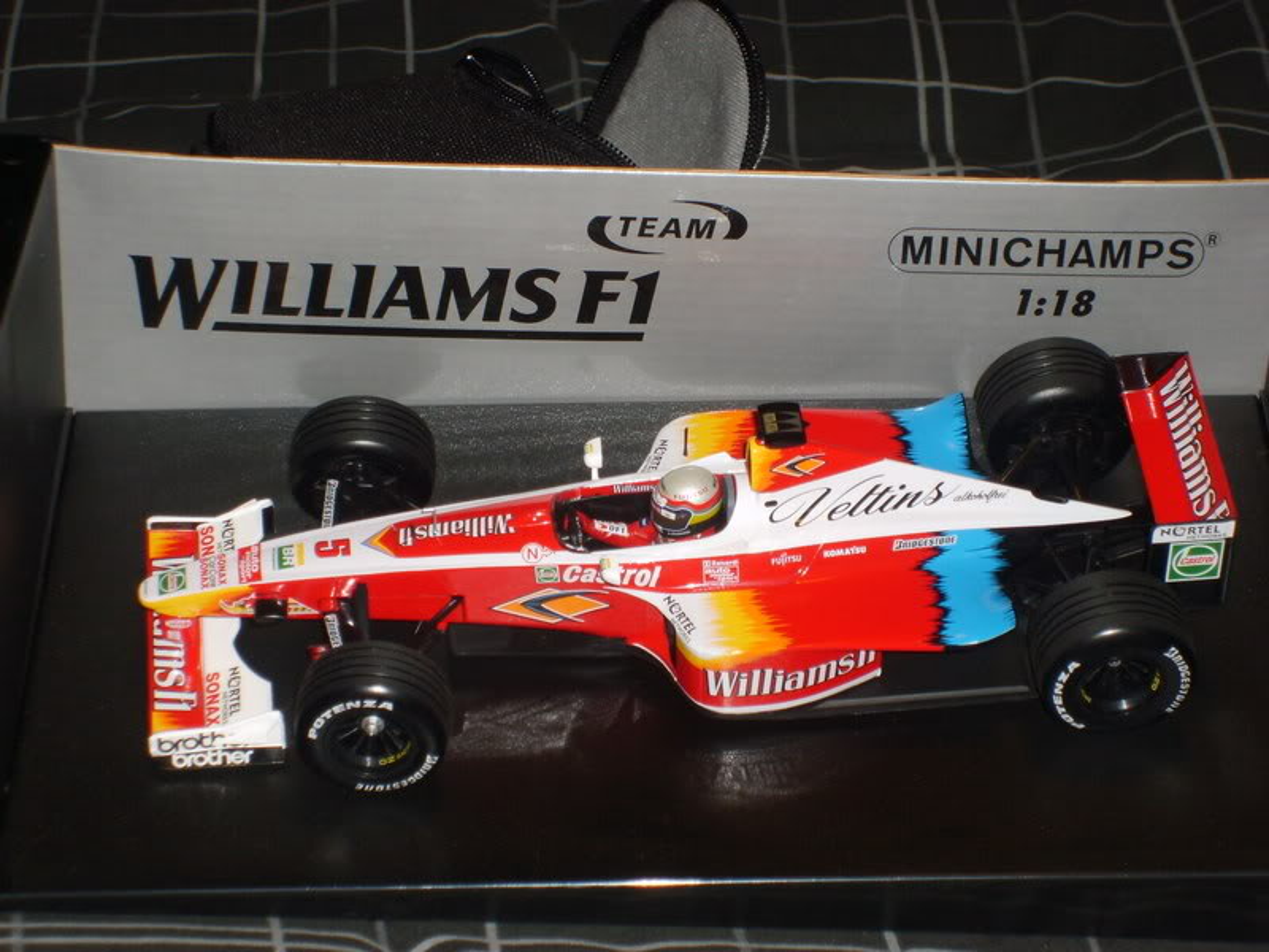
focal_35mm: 105
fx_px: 3849
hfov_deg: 18.7
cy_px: 476
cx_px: 634
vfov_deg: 14.1
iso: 100
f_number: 4.9
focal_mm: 17.4
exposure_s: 1/60
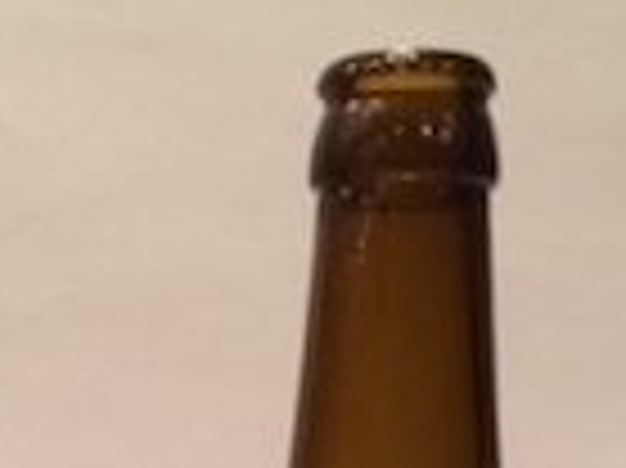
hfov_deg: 16.5
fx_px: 2150
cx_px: 162
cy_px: 848
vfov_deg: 11.5
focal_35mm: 119
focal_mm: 4.12
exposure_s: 1/30
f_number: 2.2
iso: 200
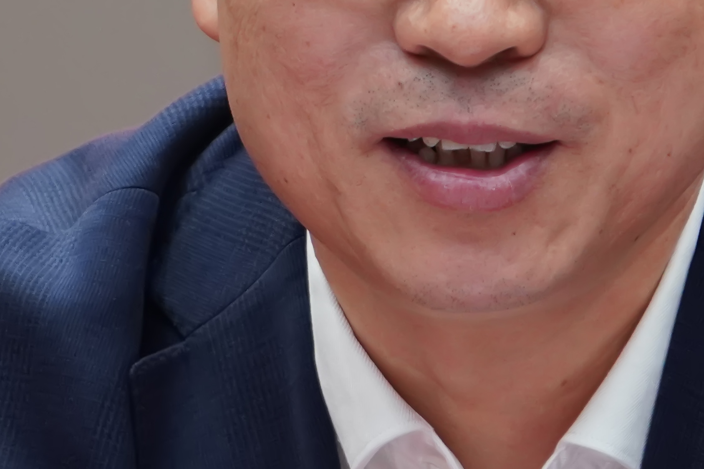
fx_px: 18989
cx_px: 436
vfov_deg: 1.4
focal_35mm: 971
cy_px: 384
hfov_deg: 2.1
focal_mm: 206
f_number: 5.6
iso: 2500
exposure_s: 1/125
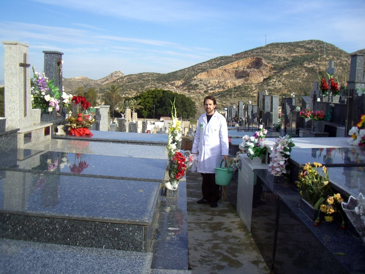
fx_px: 401
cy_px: 137
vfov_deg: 37.7
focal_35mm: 38
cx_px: 182
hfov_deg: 49.0
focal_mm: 7.9
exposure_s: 1/200
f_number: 5.6
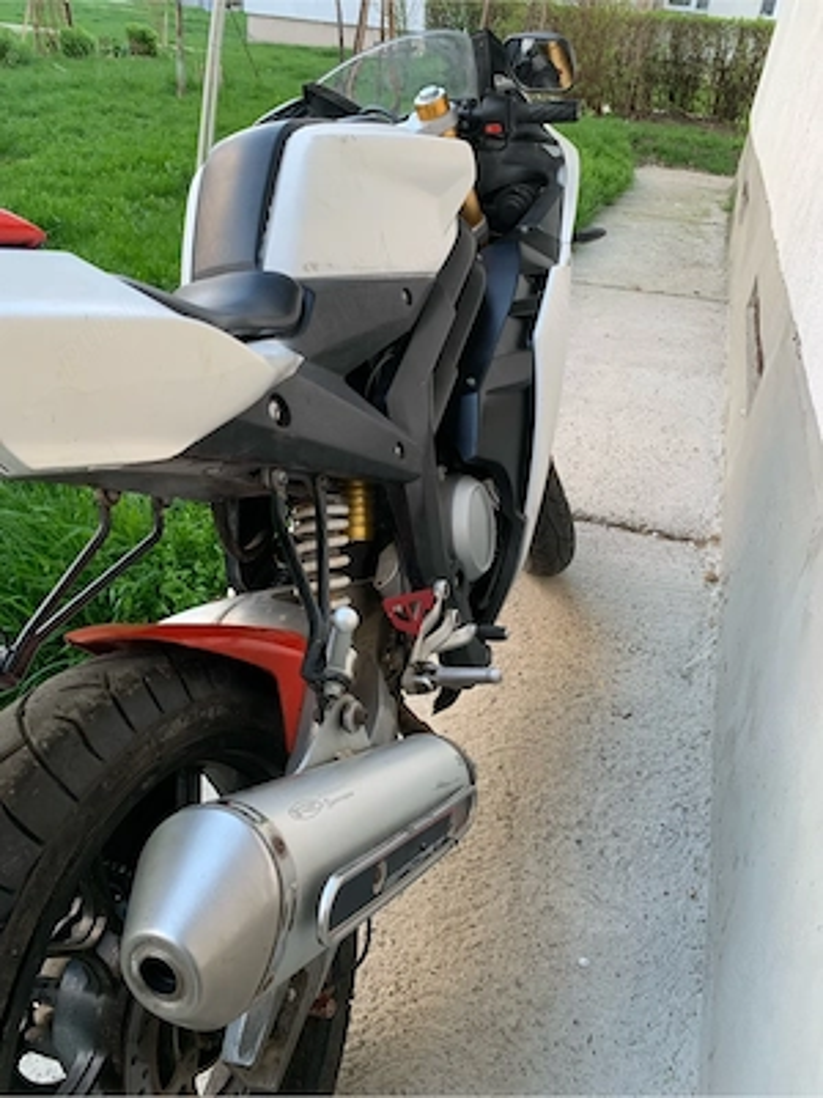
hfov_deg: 53.1
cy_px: 549
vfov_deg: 67.3
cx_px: 412
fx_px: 824
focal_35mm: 26
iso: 100
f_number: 1.8
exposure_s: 1/60
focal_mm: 4.25
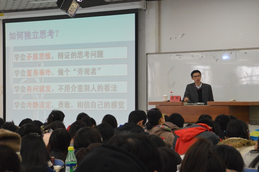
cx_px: 130
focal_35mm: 99
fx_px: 712
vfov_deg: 13.8
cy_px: 86
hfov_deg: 20.6
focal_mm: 66
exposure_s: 1/40
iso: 3200
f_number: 10
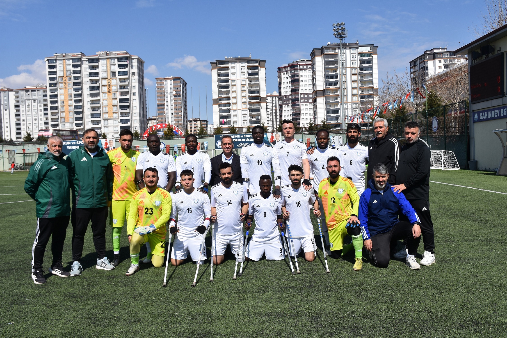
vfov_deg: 40.0
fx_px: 465
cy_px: 169
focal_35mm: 33
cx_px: 254
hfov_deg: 57.2
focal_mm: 22
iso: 125
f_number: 8
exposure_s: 1/500
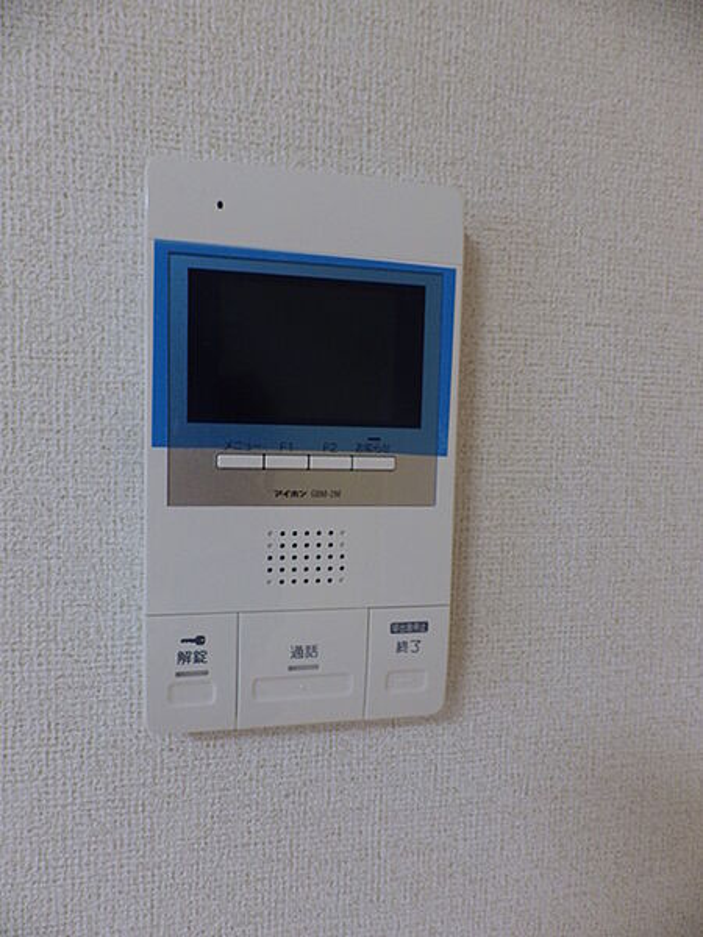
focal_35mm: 22
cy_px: 468
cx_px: 352
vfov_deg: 76.4
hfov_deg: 61.1
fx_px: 596
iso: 125
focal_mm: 4
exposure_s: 1/45
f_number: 3.1
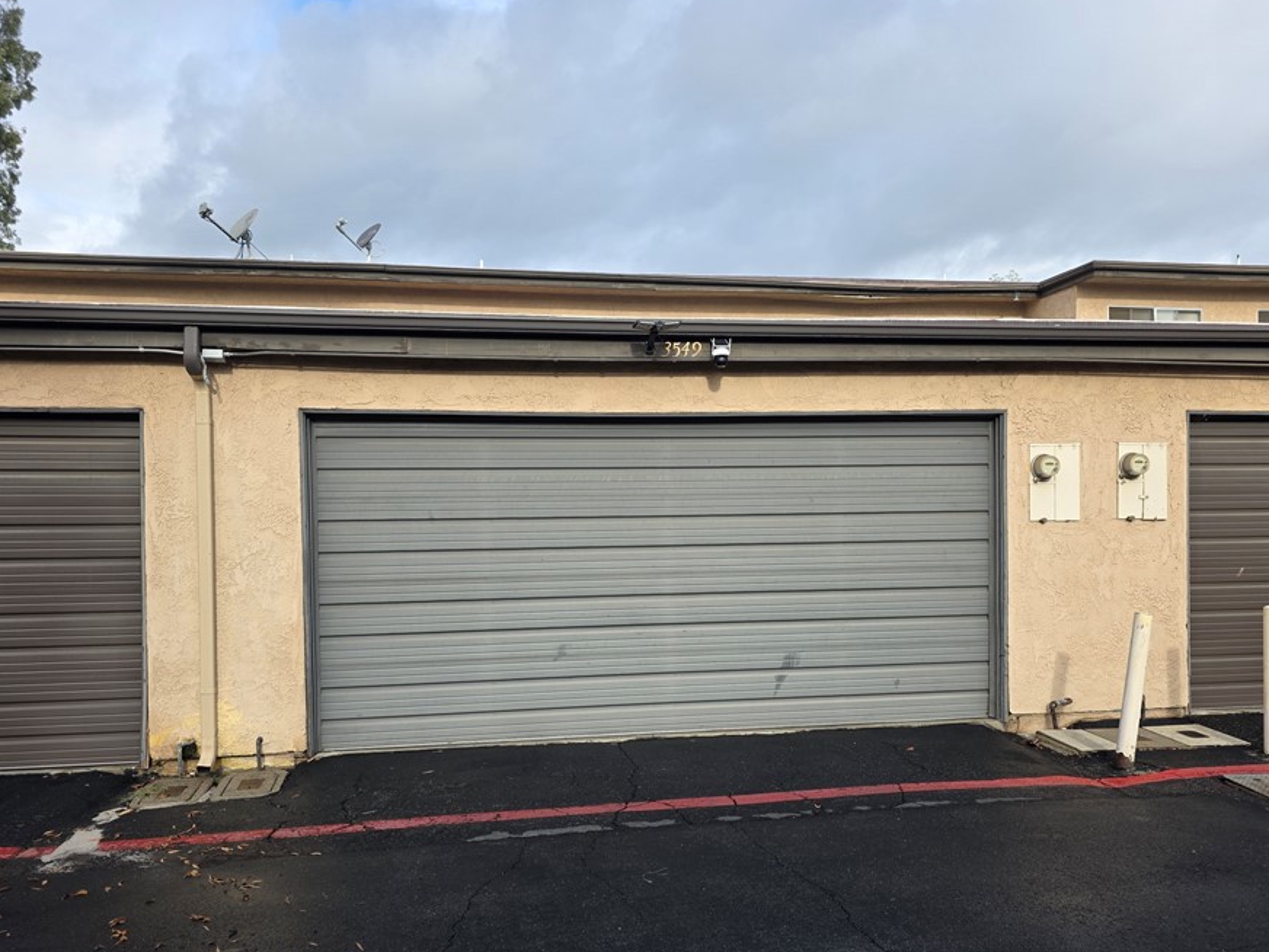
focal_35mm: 27
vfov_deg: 51.2
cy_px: 542
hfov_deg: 65.3
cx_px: 646
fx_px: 990
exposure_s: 1/2240
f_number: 1.7
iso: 80
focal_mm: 6.3
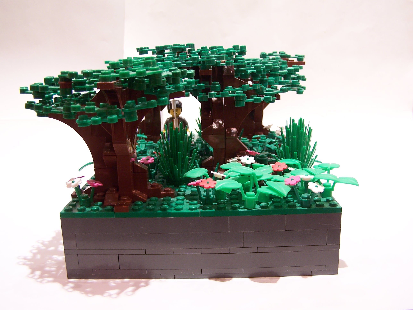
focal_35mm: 38
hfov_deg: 49.0
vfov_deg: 37.7
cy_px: 155
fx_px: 453
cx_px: 206
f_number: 2.8
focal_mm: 6.3
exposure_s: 1/3
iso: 80
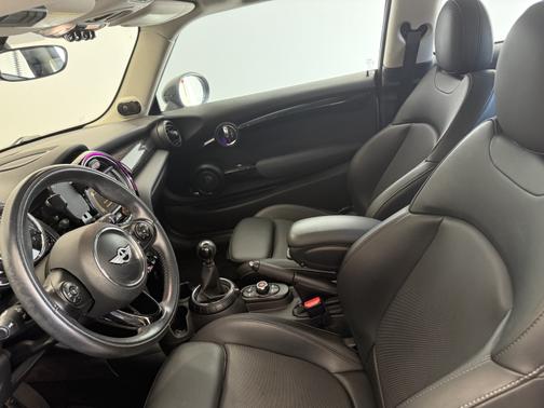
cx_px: 272
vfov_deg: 56.8
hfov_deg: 71.6
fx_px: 377
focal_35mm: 24
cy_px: 204
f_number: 1.78
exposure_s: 1/60
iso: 400
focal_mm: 6.76
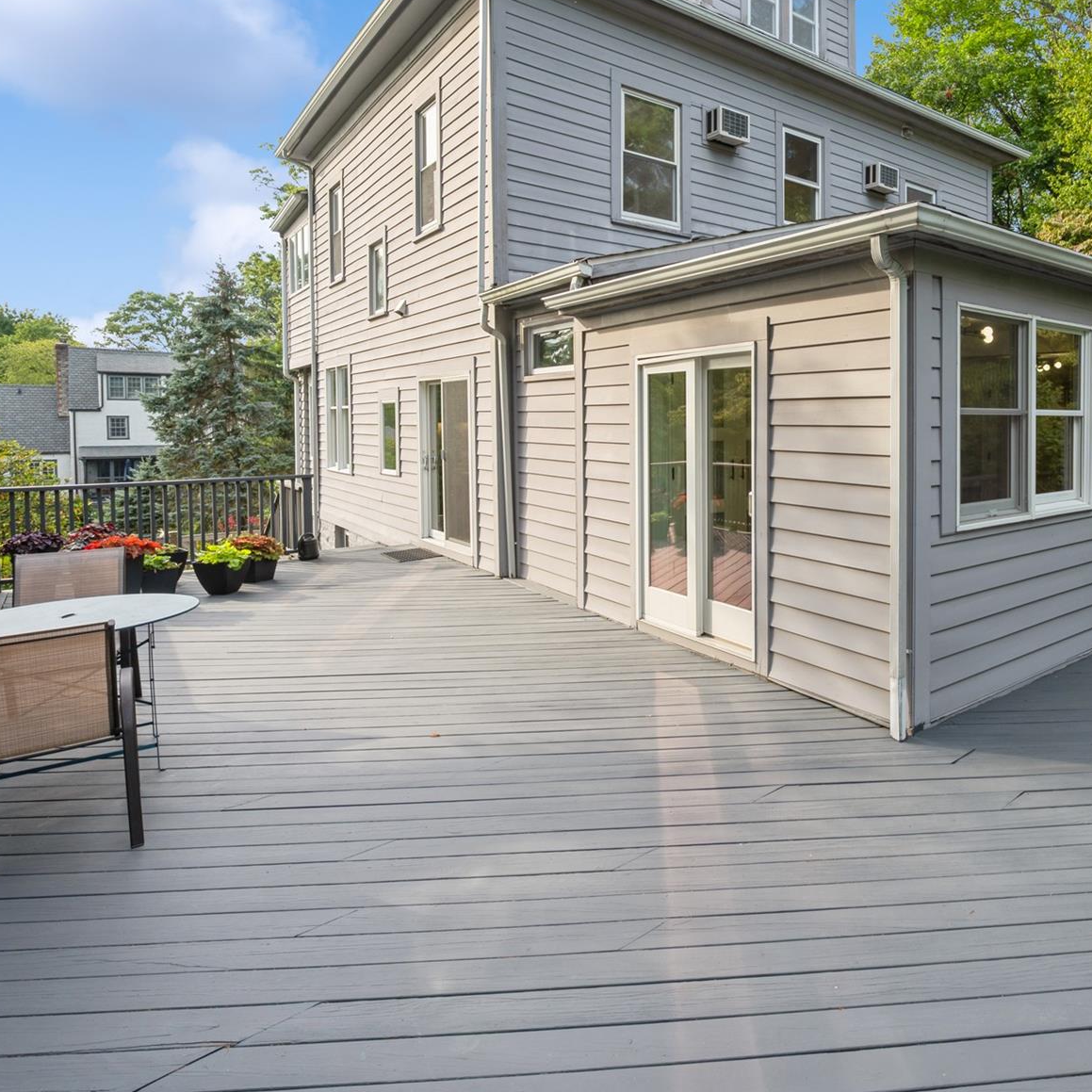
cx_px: 878
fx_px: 749
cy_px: 452
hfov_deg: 65.4
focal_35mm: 21
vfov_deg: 71.6
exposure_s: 1/50
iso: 200
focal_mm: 14
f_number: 11
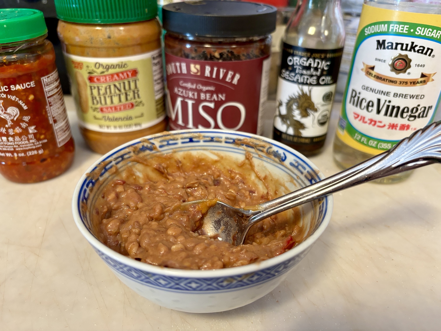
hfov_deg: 67.3
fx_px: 331
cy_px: 166
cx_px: 220
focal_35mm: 26
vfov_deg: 53.1
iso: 200
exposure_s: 1/60
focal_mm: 5.96
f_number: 1.6
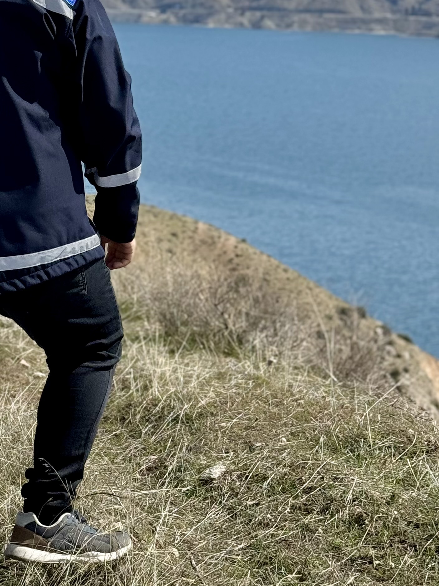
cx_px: 82
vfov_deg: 18.9
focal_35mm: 103
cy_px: 116
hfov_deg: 14.3
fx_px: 1742
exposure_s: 1/5376
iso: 64
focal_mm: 6.76
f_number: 1.78
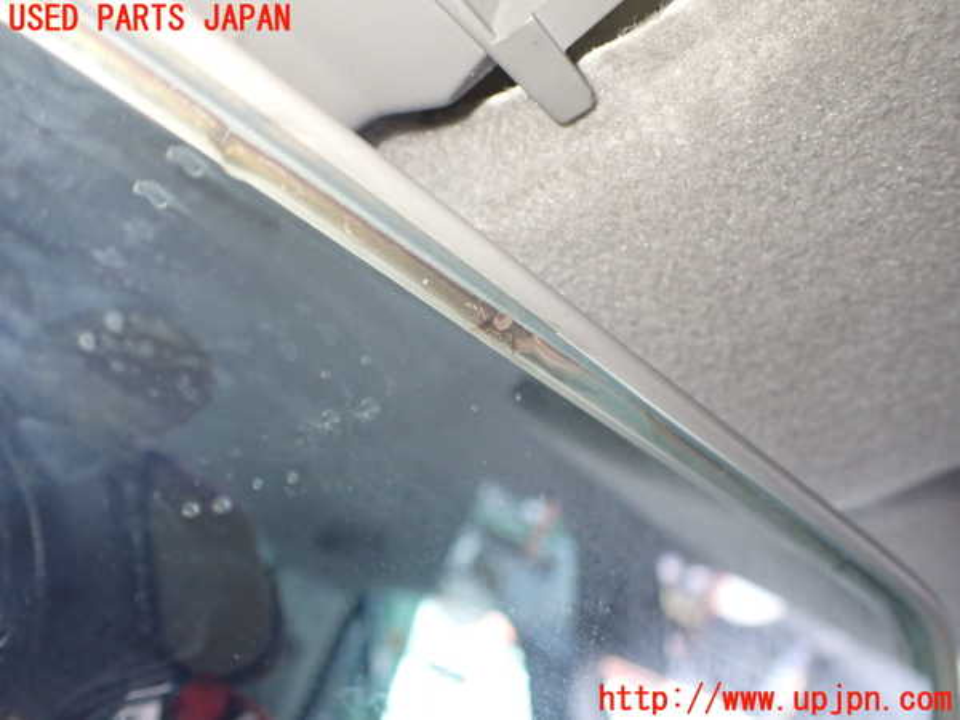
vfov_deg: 46.8
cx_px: 480
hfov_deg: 60.0
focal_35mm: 30
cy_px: 360
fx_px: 832
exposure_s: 1/125
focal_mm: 5.4
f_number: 2.3
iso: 640
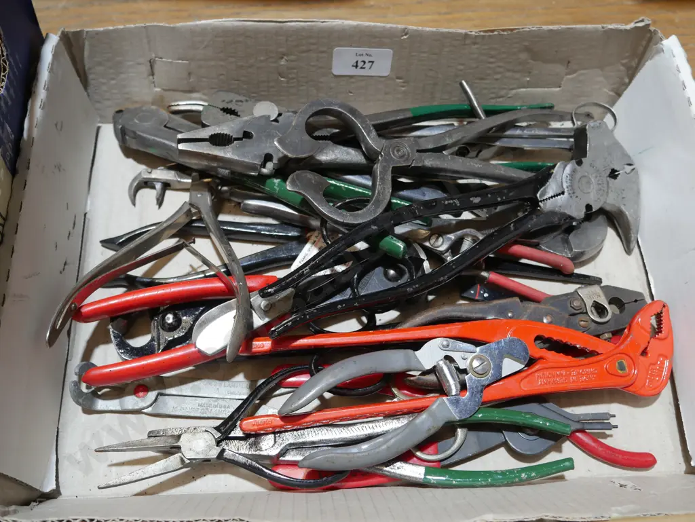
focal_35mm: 38
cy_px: 261
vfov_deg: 37.8
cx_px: 348
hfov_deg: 49.0
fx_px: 763
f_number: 4.1
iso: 320
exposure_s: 1/60
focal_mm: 19
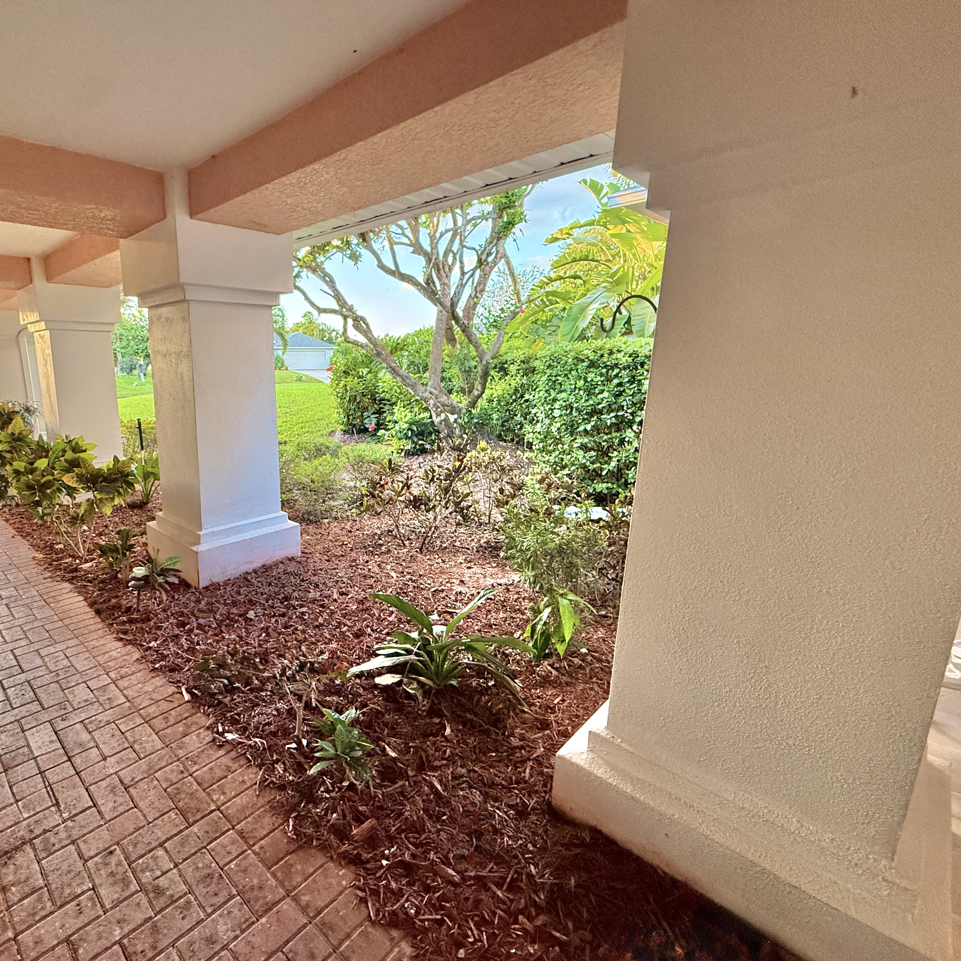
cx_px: 335
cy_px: 476
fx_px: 534
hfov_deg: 81.7
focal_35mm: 17
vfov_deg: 84.0
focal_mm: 2.22
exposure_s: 1/99
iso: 320
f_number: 2.2
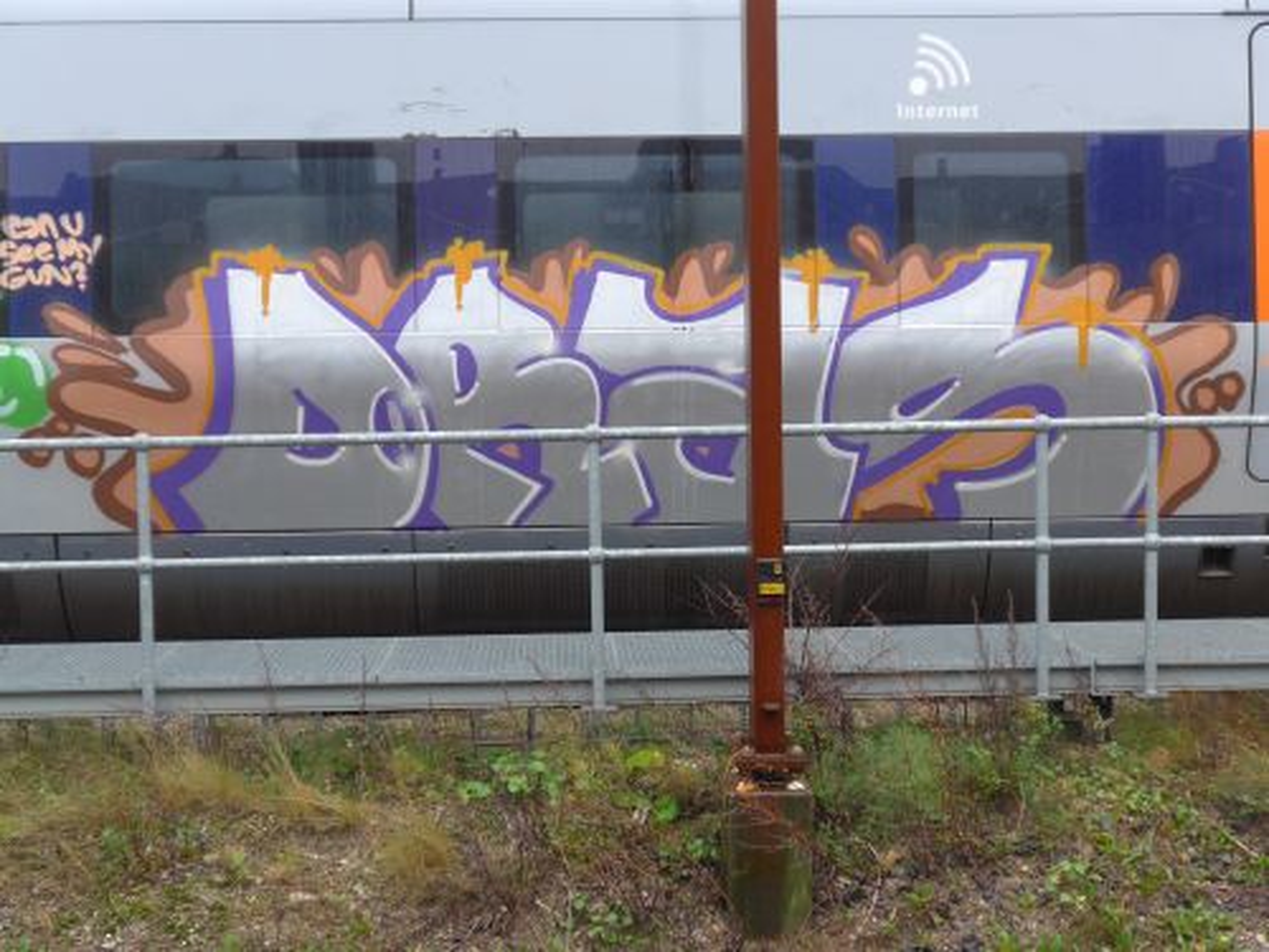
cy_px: 476
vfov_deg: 24.8
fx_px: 2163
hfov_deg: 32.7
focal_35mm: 59
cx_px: 634
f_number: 3.5
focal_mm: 12
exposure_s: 1/60
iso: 125
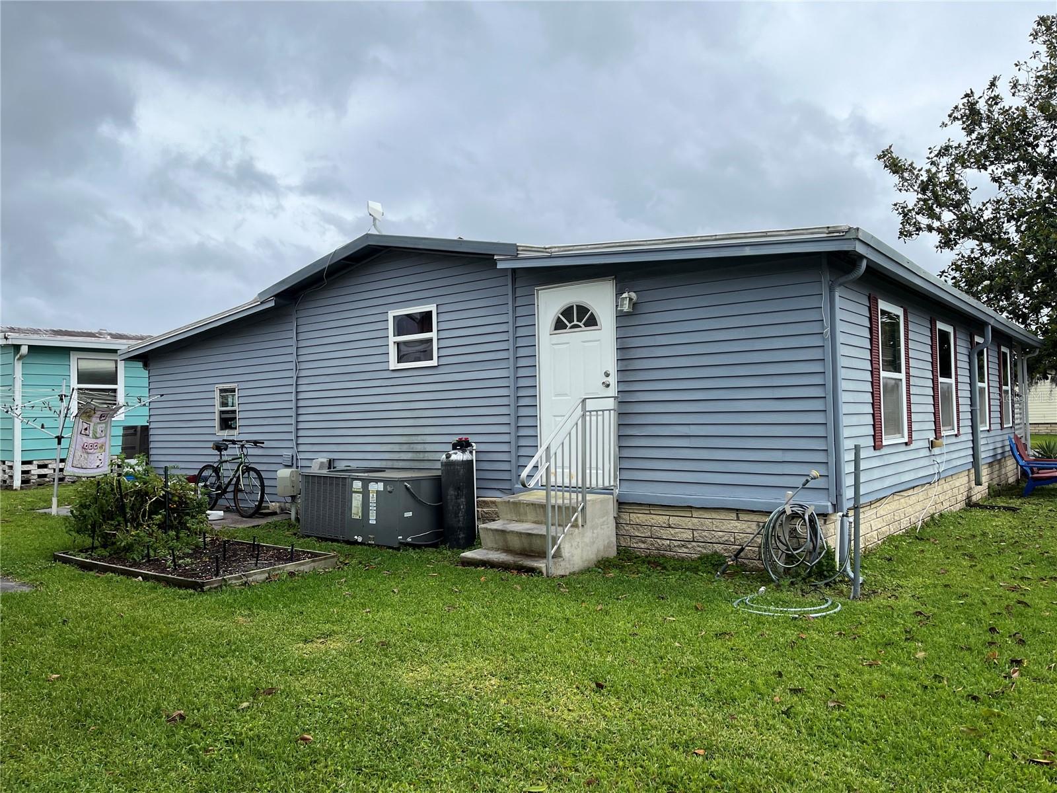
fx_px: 794
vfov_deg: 53.1
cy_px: 396
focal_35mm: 26
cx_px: 528
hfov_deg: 67.3
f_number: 1.6
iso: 50
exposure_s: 1/3623
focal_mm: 5.1
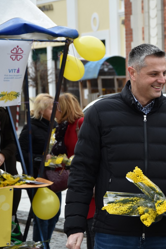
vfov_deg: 13.8
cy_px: 125
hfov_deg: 9.1
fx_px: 1031
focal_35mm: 149
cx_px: 186
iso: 400
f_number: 5.3
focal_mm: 66
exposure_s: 1/320
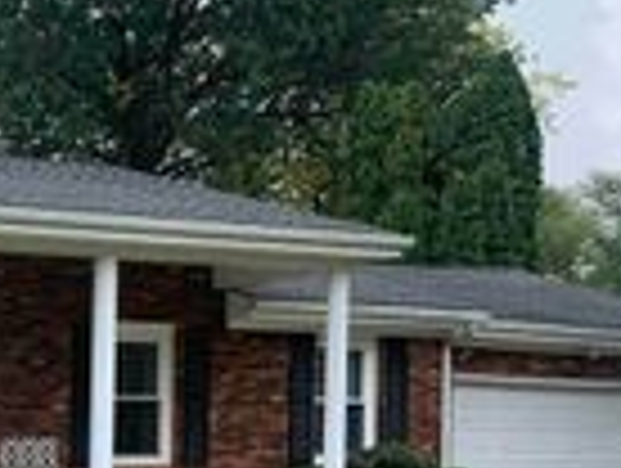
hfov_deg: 18.7
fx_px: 1689
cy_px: 556
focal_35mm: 94
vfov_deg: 15.2
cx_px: -274
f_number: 1.8
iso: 25
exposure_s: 1/879
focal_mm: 4.25
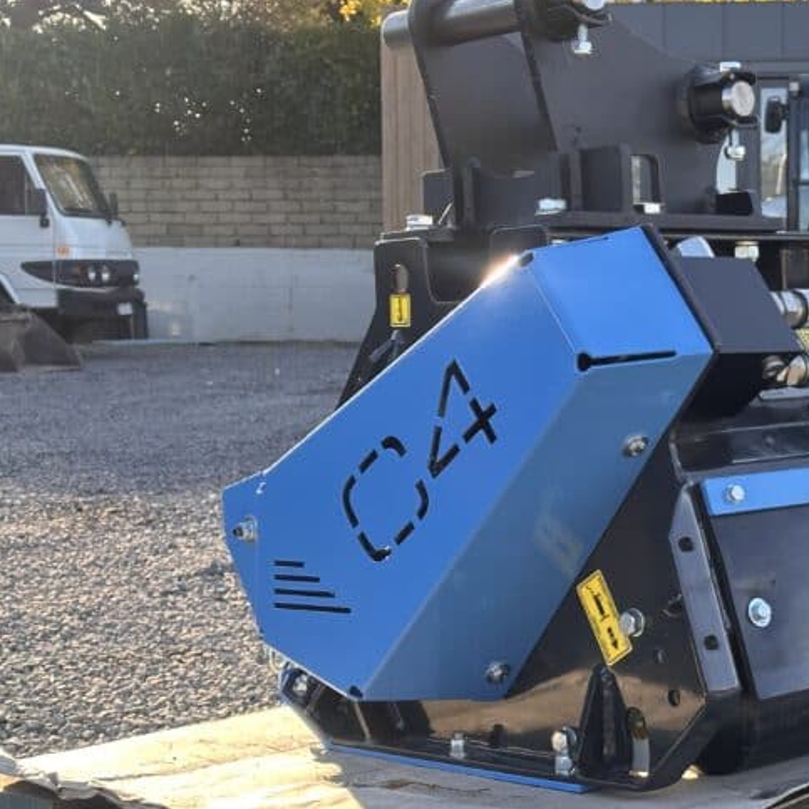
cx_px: 752
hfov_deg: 21.4
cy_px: 438
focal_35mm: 79
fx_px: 2089
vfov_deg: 21.9
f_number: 1.78
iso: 64
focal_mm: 6.86
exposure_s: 1/532
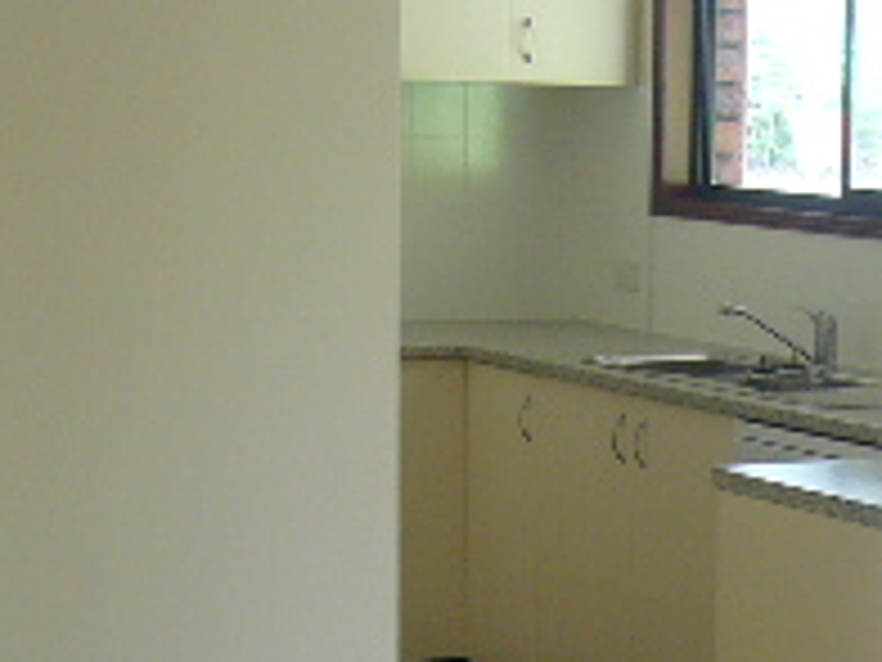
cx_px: 1022
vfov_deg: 12.9
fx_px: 2905
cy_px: 635
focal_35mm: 114
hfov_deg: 16.6
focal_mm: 5.8
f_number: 2.8
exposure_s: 1/15
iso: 100
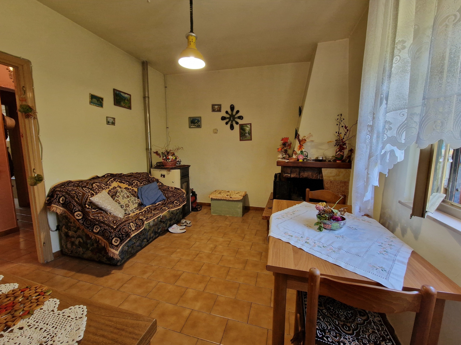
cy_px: 172
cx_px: 230
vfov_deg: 89.9
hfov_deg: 106.2
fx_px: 173
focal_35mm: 13
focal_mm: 2.2
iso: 320
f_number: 2.2
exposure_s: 1/60
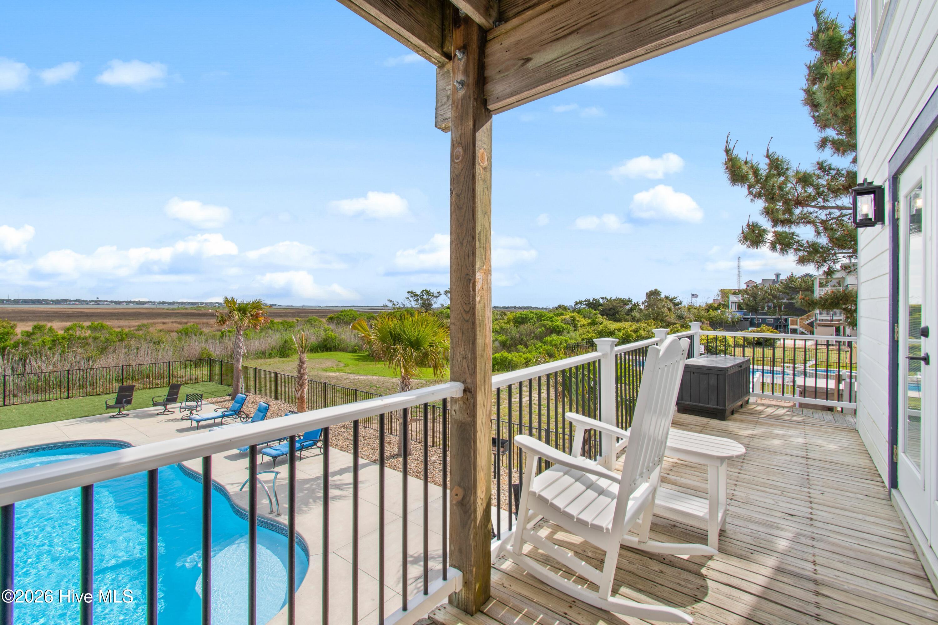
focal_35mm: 15
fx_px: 391
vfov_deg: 77.3
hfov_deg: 100.4
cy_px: 312
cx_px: 469
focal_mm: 10
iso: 100
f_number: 7.1
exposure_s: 1/200
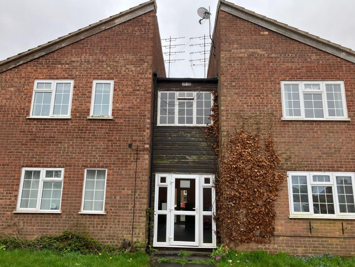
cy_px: 131
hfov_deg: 61.6
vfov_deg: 48.2
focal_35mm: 29
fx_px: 297
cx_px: 173
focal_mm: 3.99
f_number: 1.8
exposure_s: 1/215
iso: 25
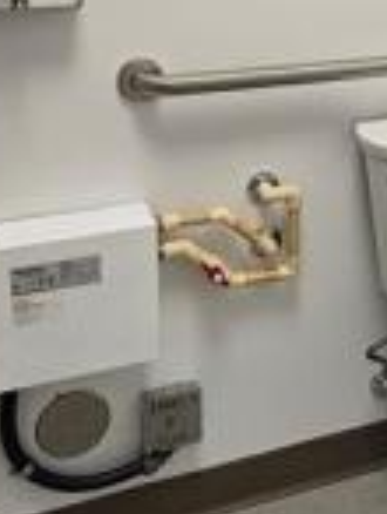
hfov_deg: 20.9
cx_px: 503
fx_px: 951
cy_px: -35
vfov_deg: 27.9
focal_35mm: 64
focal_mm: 2.2
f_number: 2.2
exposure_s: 1/60
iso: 80
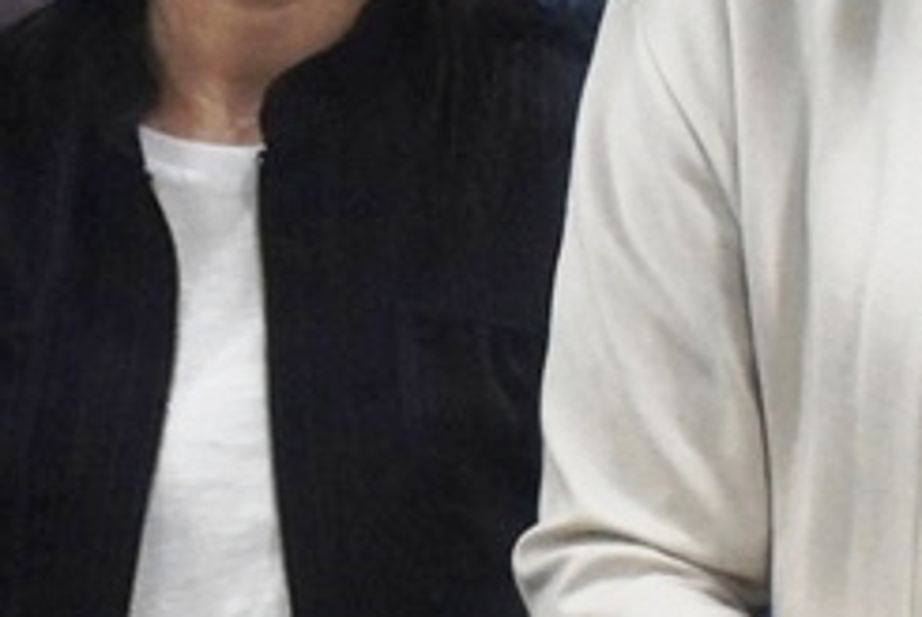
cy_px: 128
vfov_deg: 8.1
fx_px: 4333
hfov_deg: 12.1
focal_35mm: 169
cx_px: 738
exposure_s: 1/125
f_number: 3.5
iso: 1400
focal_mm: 18
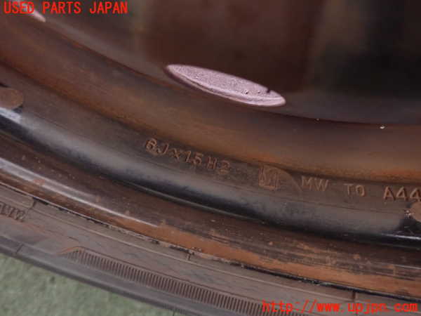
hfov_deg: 69.4
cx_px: 210
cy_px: 158
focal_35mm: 25
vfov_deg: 54.9
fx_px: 304
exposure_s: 1/20
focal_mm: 4.5
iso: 800
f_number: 2
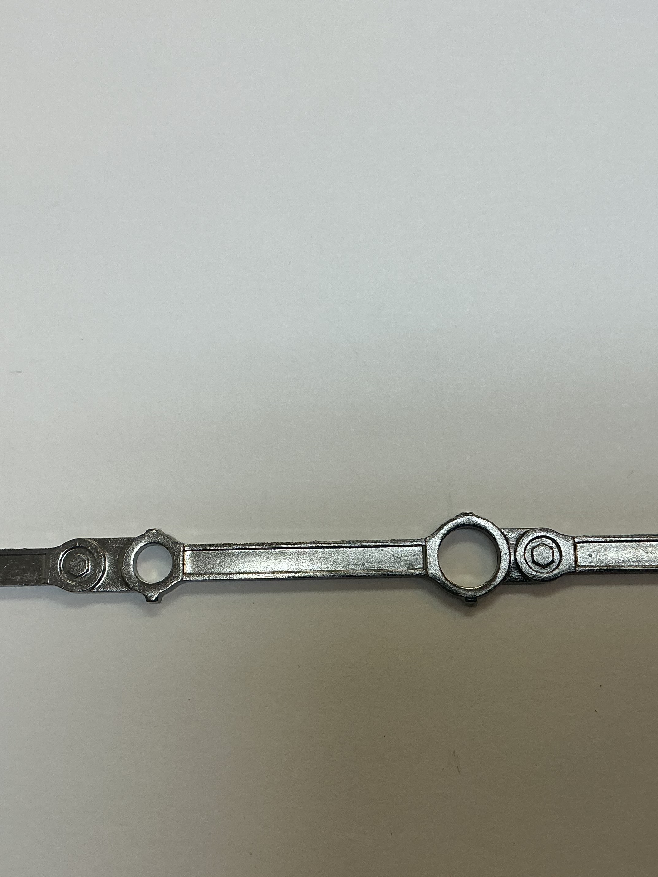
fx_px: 1039
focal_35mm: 41
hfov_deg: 35.1
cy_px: 453
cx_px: 339
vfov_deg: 45.8
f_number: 1.8
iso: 32
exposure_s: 1/120
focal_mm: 3
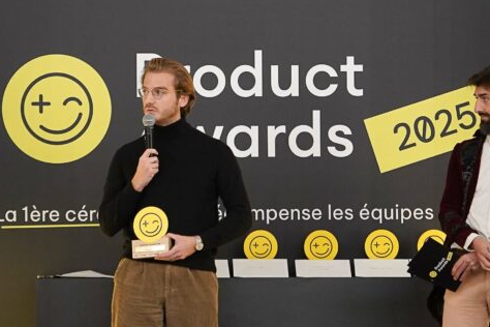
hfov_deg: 9.6
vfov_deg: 6.4
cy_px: 183
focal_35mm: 214
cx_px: 185
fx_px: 2913
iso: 2000
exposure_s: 1/125
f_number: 2.8
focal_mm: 66
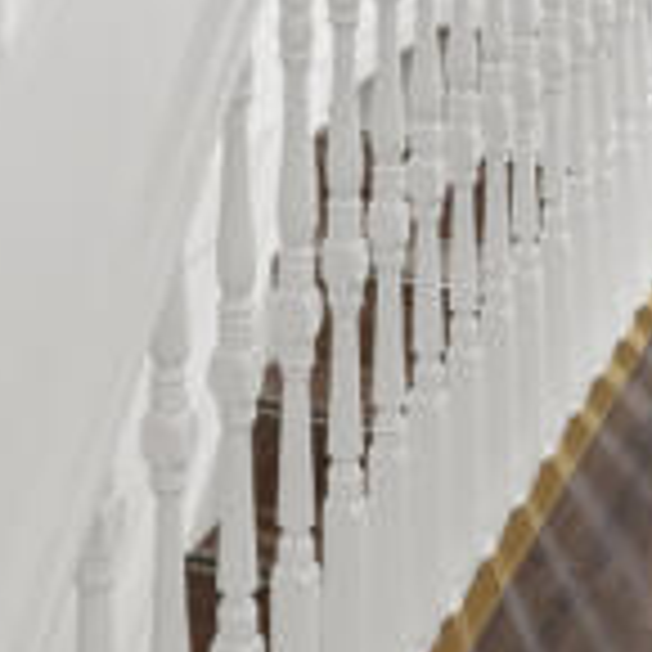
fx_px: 2046
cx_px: 252
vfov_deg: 15.5
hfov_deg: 18.1
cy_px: -533
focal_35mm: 96
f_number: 16
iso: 200
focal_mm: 16
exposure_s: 1/1.25
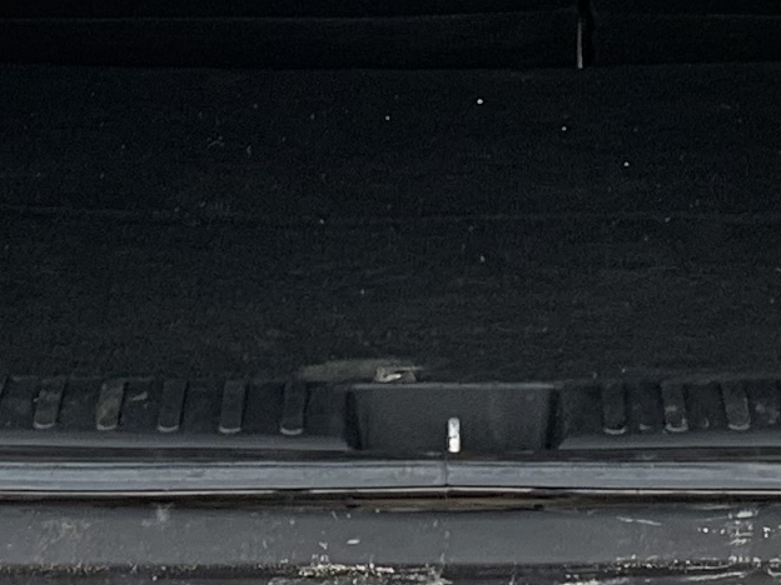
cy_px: -556
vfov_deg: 8.4
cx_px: 474
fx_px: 3790
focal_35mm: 168
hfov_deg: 11.8
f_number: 1.8
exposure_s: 1/122
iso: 32
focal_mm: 4.25
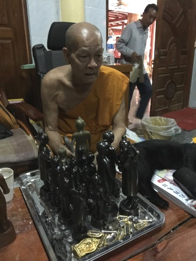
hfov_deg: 48.2
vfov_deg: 61.7
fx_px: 219
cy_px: 130
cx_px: 98
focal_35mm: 29
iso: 160
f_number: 2.2
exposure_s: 1/4
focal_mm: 4.15
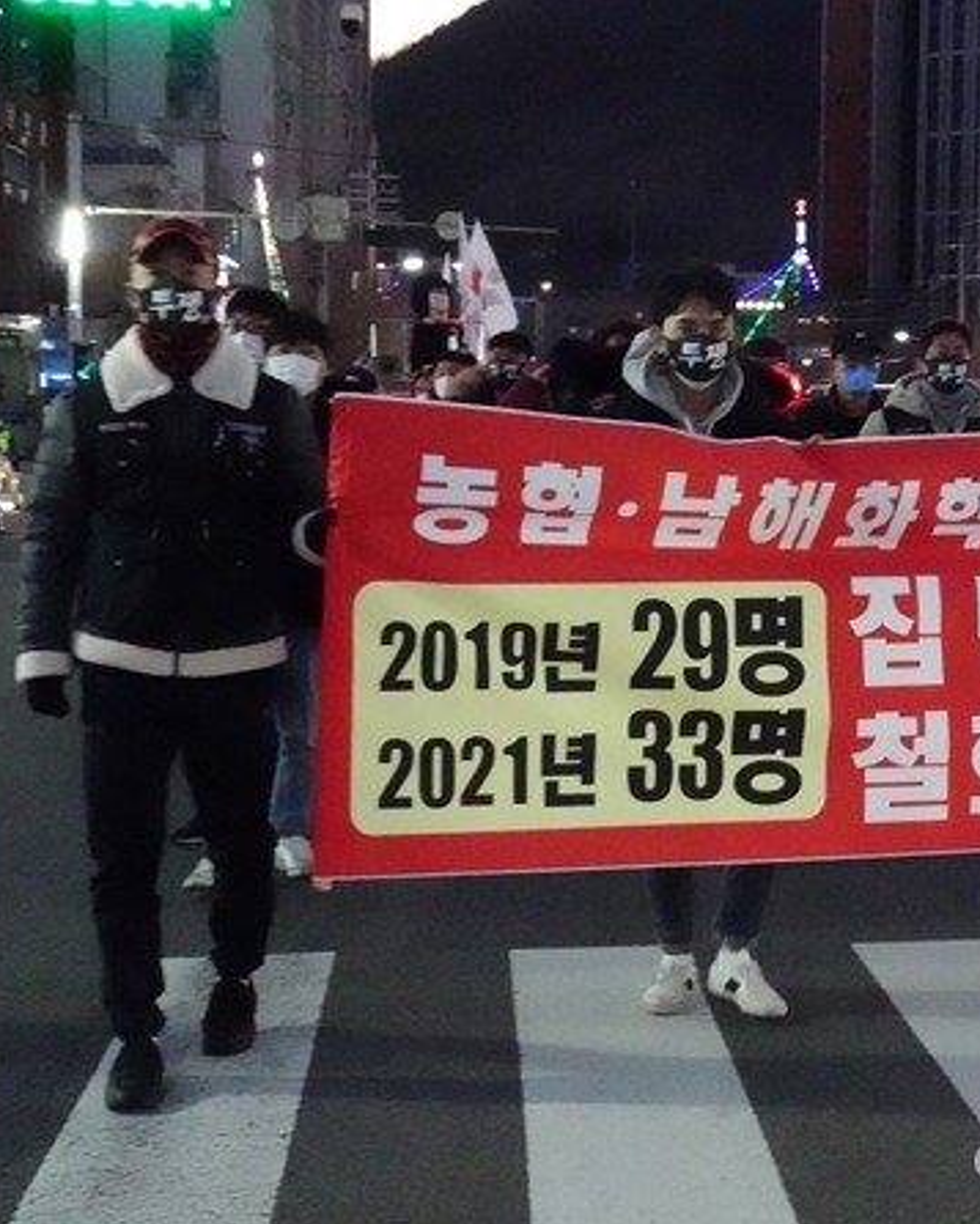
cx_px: 662
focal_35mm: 63
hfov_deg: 24.1
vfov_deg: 30.0
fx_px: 2283
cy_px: 615
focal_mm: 7.79
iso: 3200
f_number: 4.5
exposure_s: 1/40
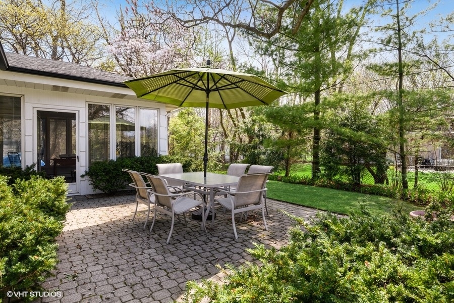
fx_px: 252
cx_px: 227
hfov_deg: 84.0
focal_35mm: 20
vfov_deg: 61.9
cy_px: 152
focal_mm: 20
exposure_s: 1/125
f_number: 9.5
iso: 200
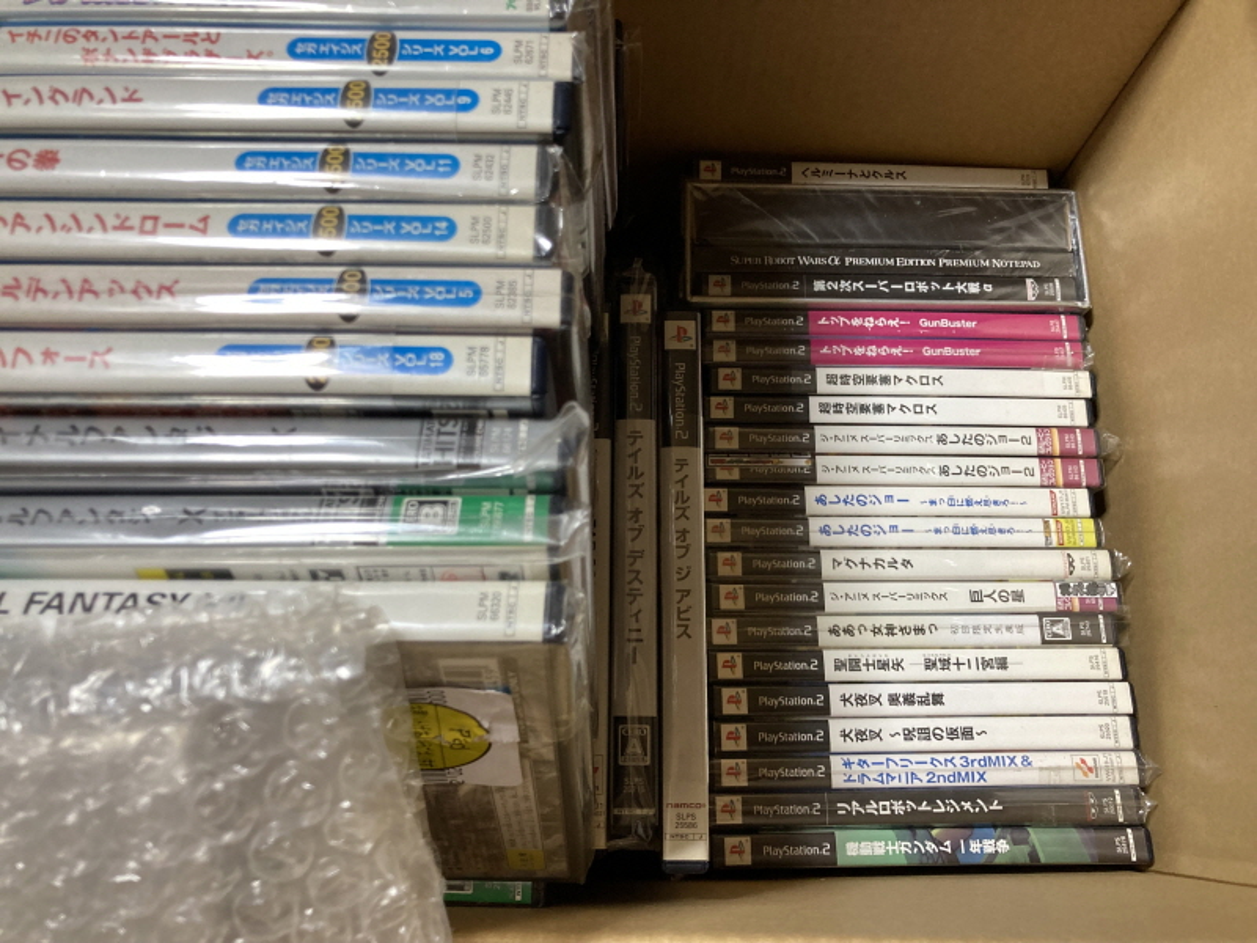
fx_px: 1017
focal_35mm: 28
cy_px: 472
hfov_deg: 63.4
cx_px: 628
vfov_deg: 49.7
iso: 200
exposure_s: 1/50
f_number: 1.8
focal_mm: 3.99
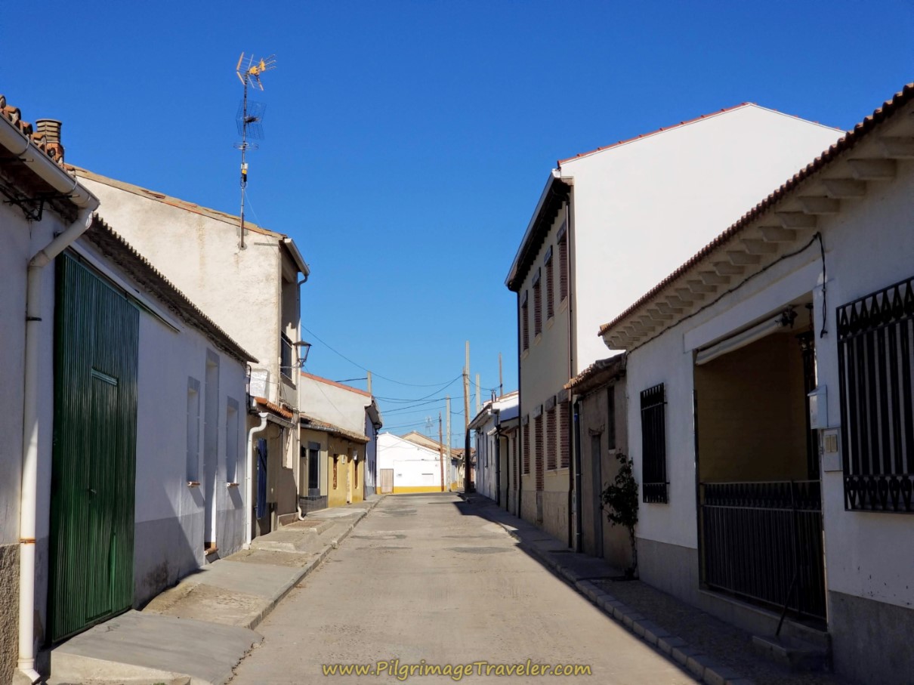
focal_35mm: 52
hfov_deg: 36.8
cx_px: 457
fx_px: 1373
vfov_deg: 28.0
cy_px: 342
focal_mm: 6
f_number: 2.4
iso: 25
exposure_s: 1/1876
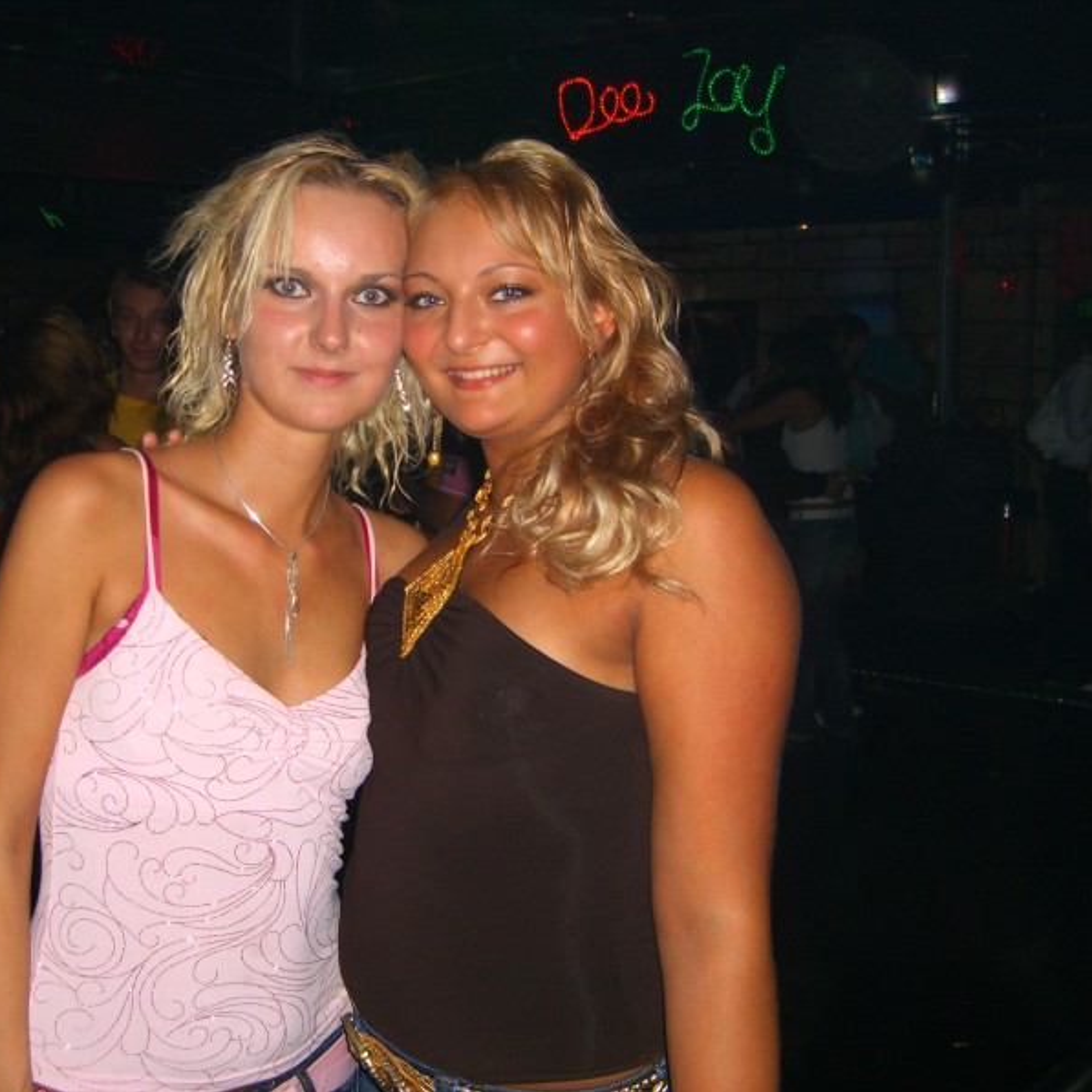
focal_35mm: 45
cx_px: 419
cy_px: 545
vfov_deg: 37.6
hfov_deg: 37.4
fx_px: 1606
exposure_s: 1/60
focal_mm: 7.9
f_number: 2.8
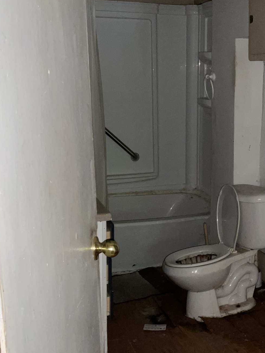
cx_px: 191
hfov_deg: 28.3
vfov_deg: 37.3
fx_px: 520
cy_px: 212
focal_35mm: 51
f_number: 1.8
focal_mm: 3
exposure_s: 1/22
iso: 80
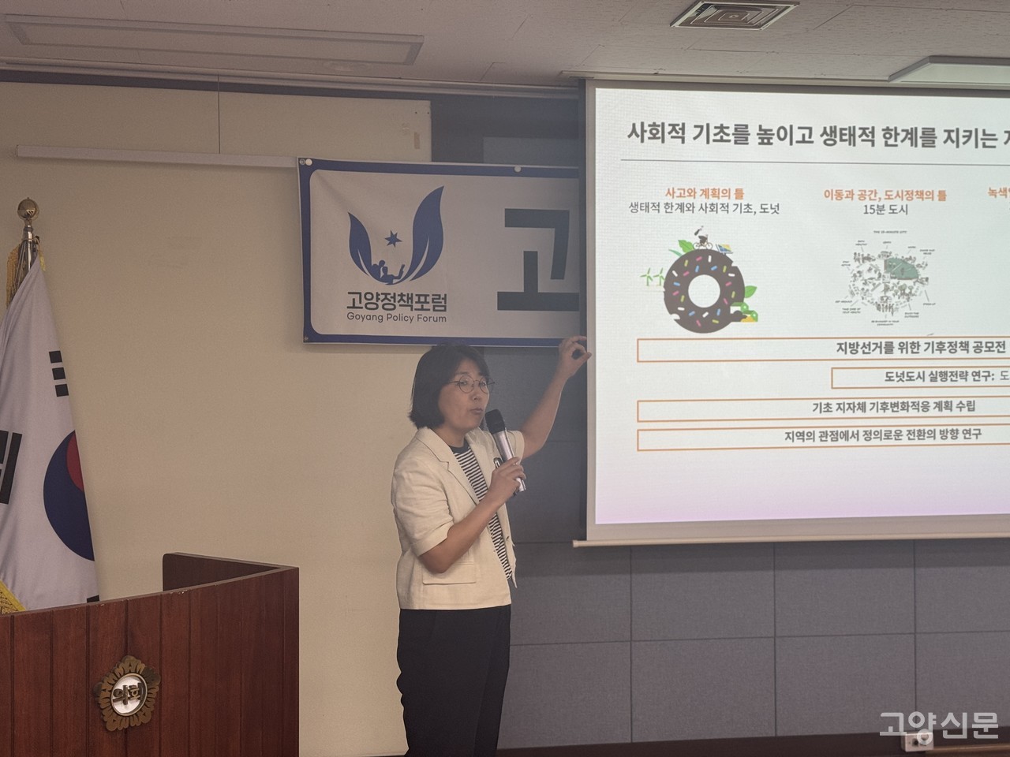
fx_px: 1401
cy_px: 378
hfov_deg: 39.7
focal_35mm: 48
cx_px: 505
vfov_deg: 30.3
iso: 80
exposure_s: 1/60
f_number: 1.78
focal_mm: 6.76
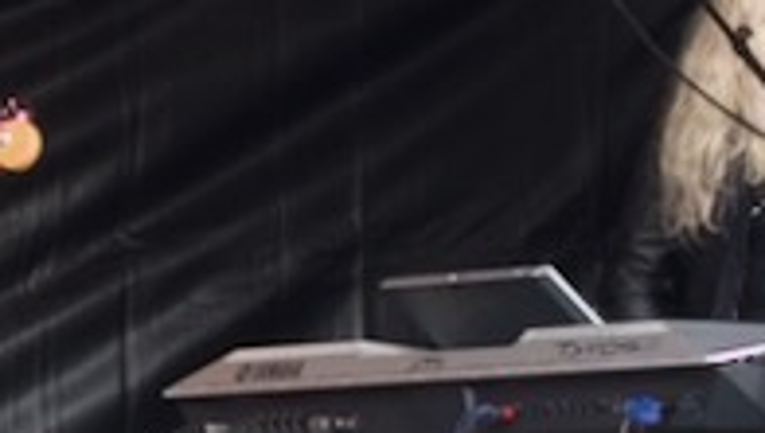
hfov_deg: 6.0
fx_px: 7213
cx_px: -137
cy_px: -94
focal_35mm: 355
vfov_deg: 3.4
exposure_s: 1/60
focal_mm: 18.92
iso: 100
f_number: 3.2
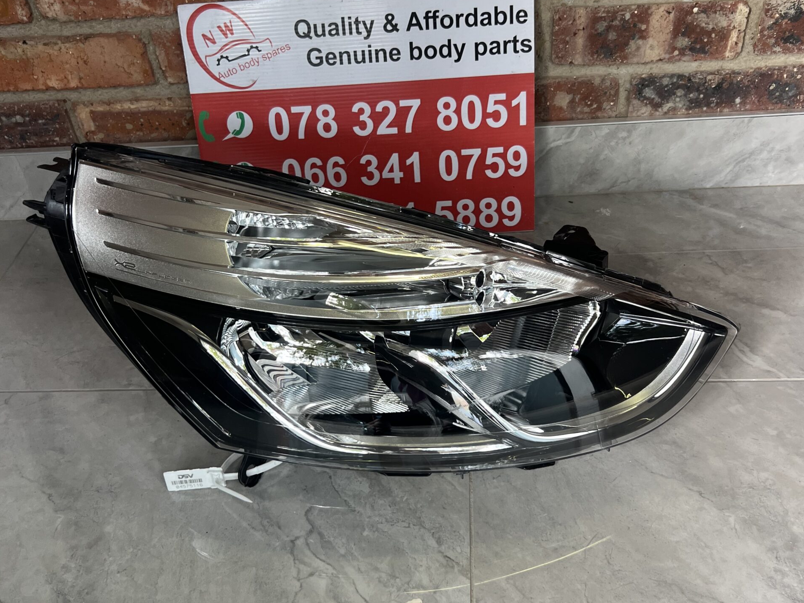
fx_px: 813
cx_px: 405
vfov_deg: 40.7
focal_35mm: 35
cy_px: 326
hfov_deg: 52.6
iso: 125
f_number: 1.5
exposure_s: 1/111
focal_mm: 5.7
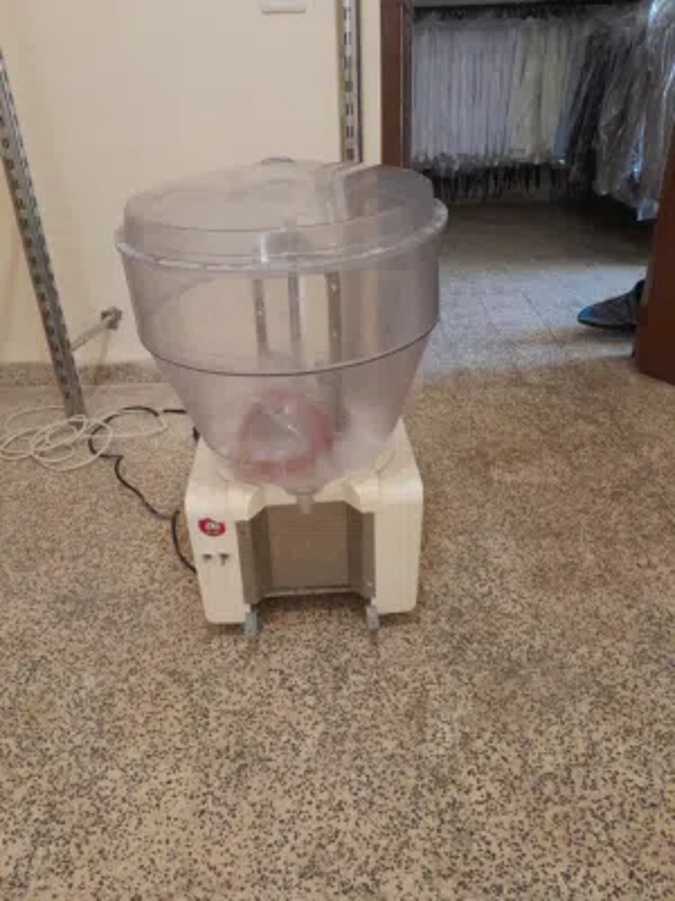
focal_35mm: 26
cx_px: 338
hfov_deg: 53.1
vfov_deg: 67.3
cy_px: 450
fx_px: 676
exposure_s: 1/50
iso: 400
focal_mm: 3.98
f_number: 1.8
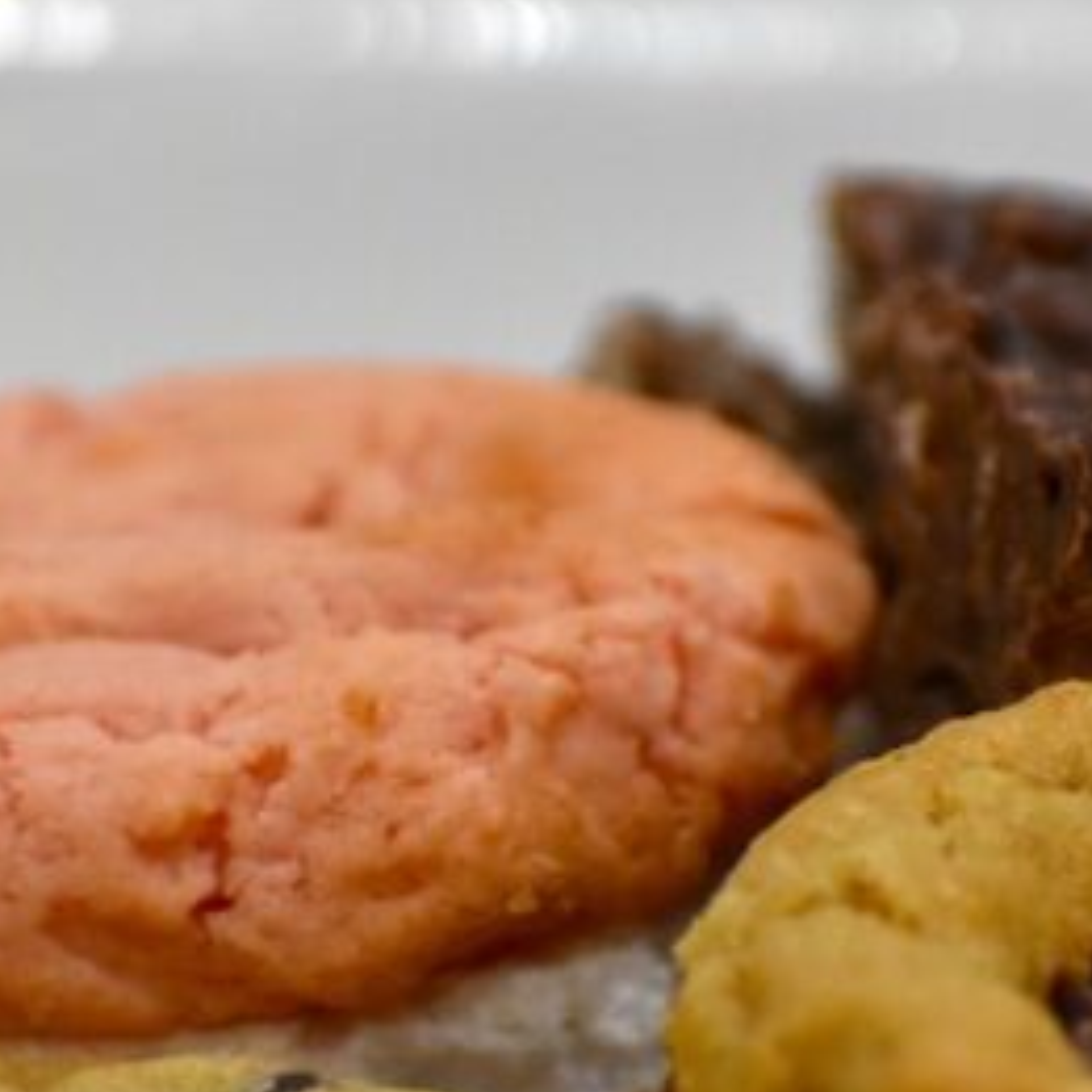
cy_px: 780
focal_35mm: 940
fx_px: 33549
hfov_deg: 1.9
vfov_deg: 1.9
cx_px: 498
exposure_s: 1/500
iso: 1600
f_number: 6
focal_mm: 250
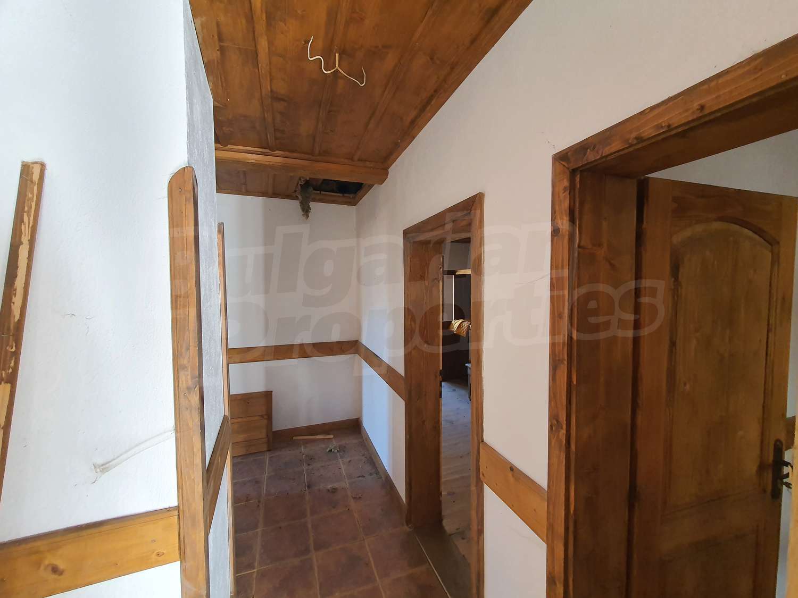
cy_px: 299
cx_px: 399
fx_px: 300
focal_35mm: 13
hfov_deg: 106.2
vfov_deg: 89.9
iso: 250
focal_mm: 1.8
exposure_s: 1/50
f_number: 2.2
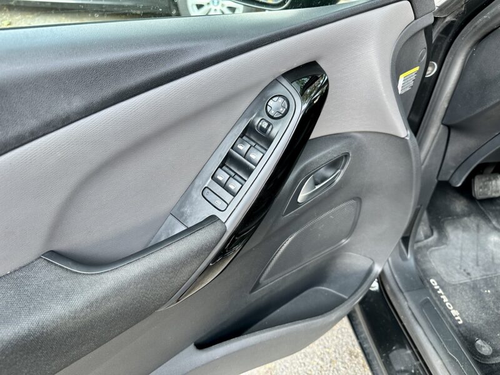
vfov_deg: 56.8
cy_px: 188
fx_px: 347
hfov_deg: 71.6
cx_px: 250
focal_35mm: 24
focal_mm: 6.86
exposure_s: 1/121
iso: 200
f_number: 1.78
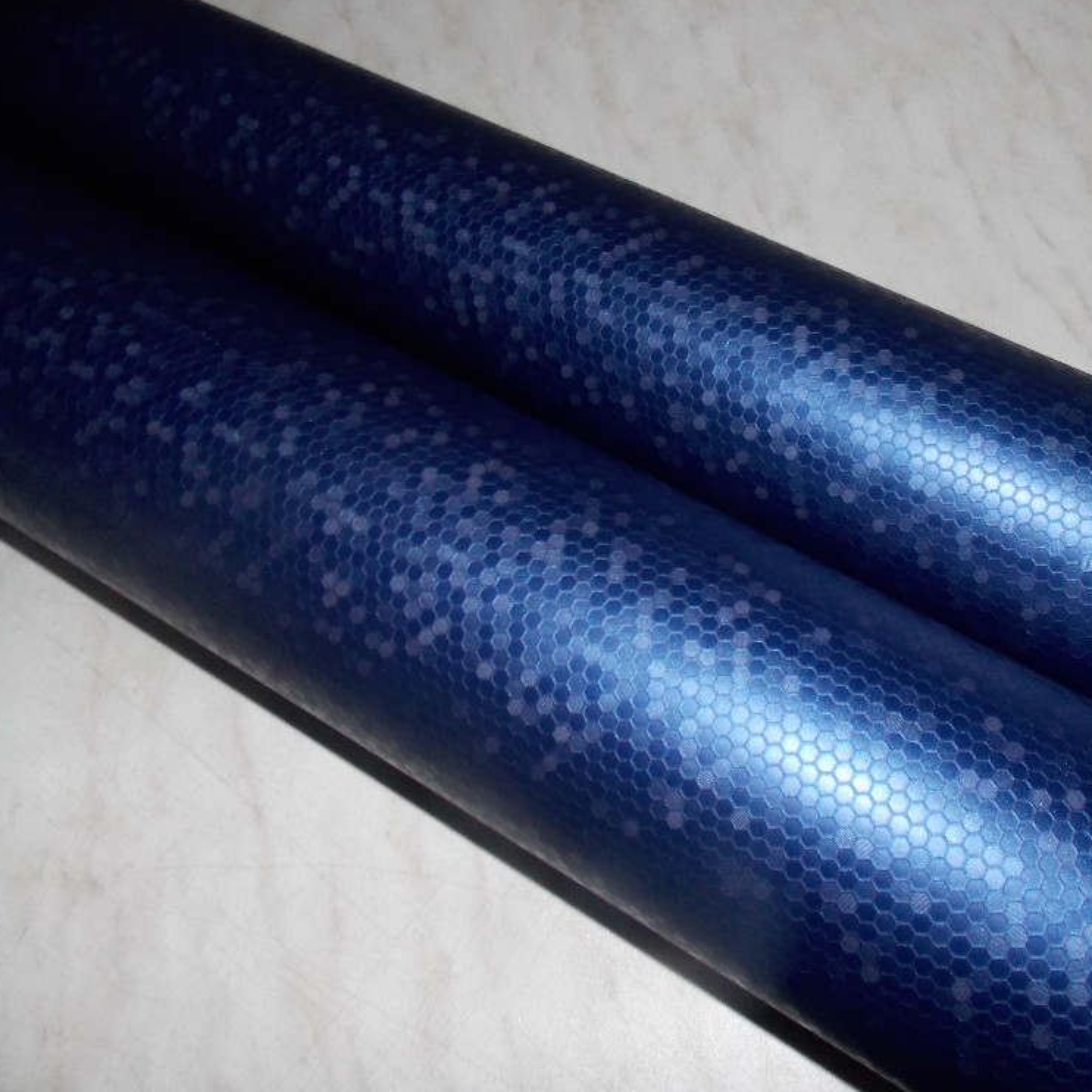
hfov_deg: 56.1
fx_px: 999
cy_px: 551
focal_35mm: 28
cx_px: 730
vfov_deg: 57.3
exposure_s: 1/30
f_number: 3.1
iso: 200
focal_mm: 4
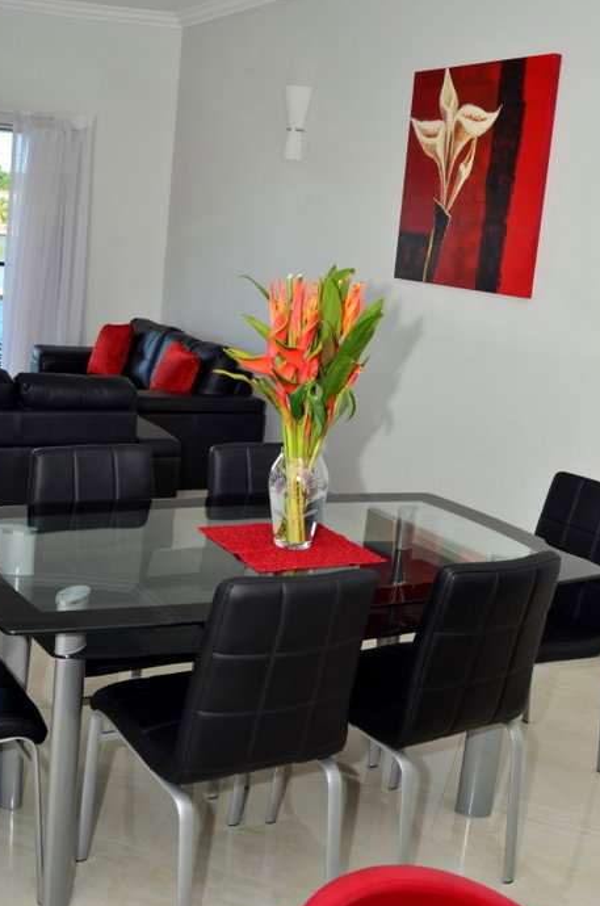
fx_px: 1030
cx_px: 297
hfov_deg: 32.5
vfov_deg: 47.5
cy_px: 450
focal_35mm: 41
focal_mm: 26
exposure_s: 1/60
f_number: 10
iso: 400
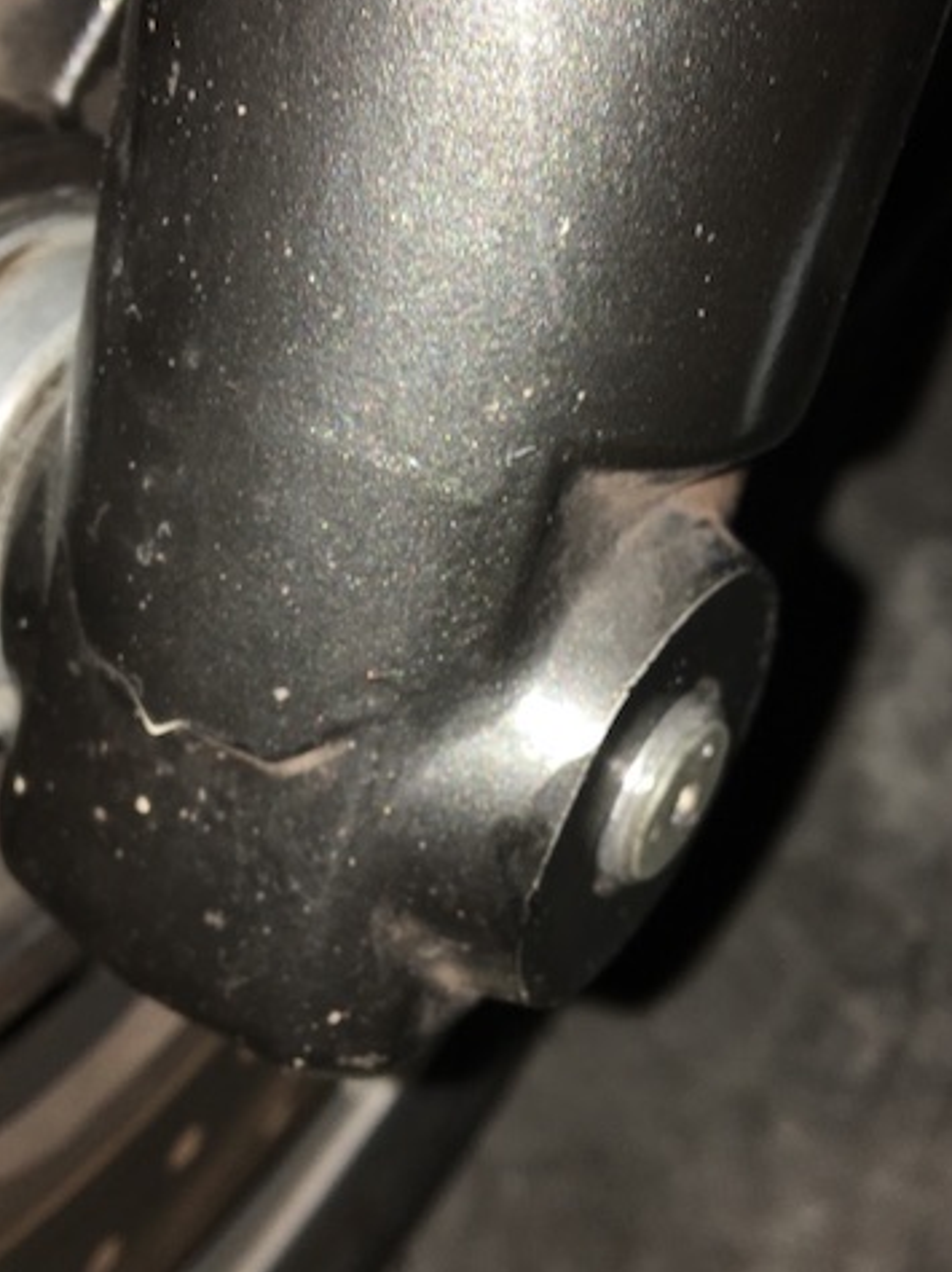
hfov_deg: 30.8
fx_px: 1725
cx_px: 451
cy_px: 564
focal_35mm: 47
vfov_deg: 40.4
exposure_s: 1/34
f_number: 2.2
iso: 25
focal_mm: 4.15
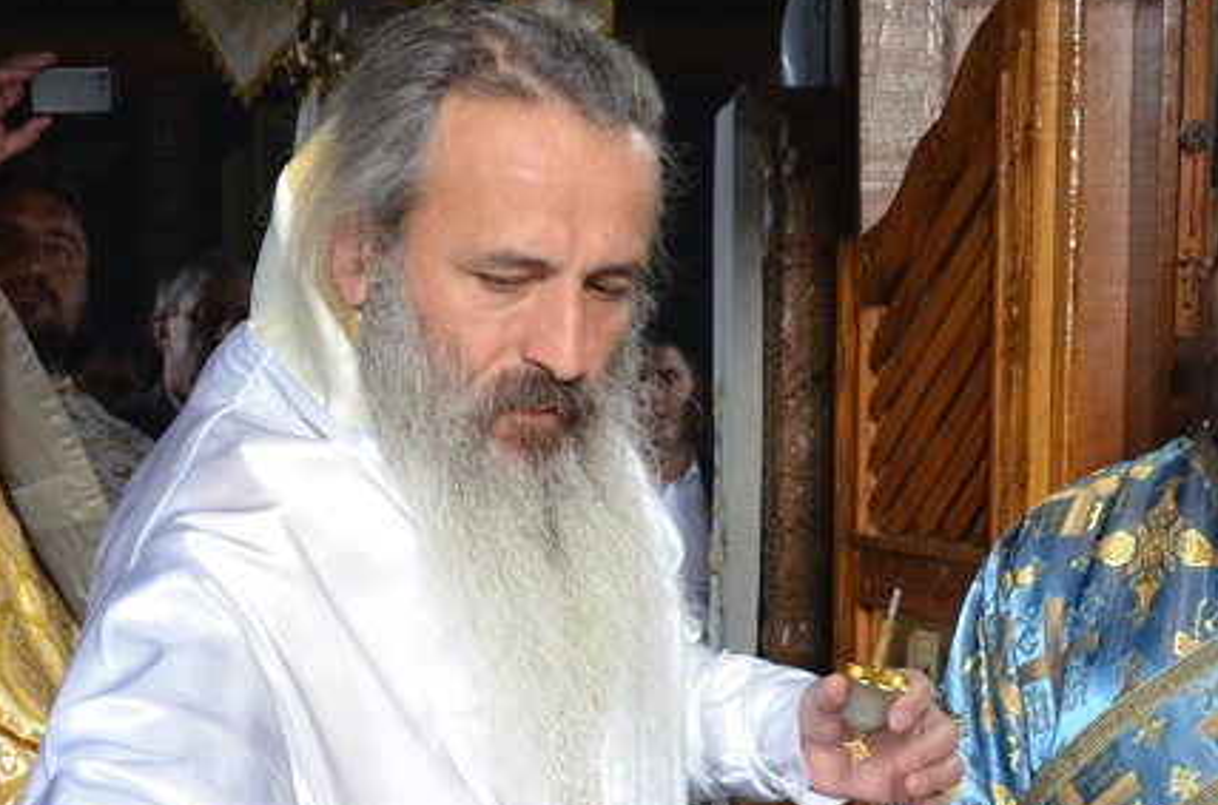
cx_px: 290
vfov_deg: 15.1
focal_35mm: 88
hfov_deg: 22.8
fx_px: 2983
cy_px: 794
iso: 1000
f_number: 5
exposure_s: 1/50
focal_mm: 21
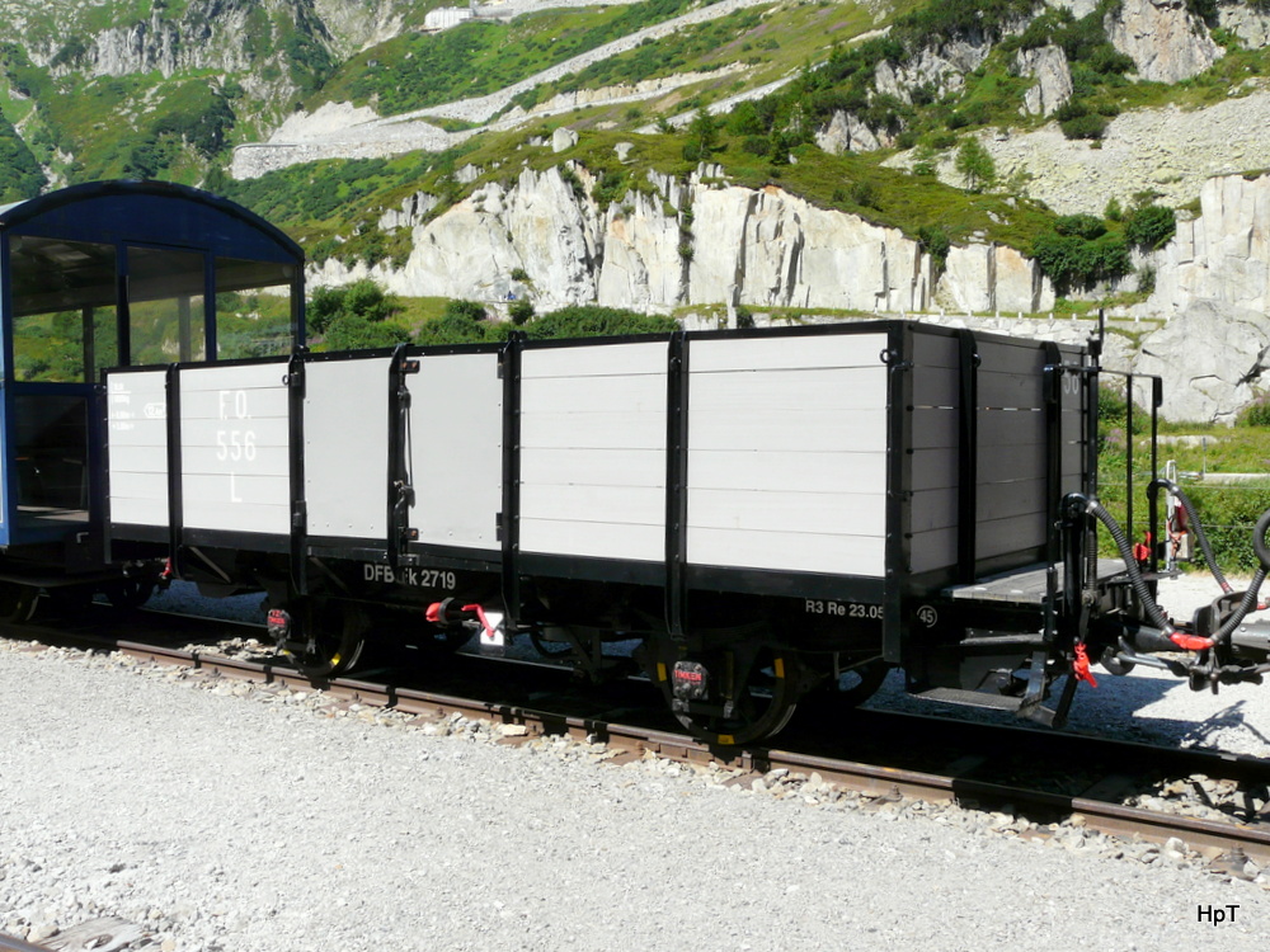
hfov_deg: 54.0
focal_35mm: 34
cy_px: 476
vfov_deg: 41.8
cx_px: 635
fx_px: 1247
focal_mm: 5.6
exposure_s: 1/250
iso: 100
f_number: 5.6
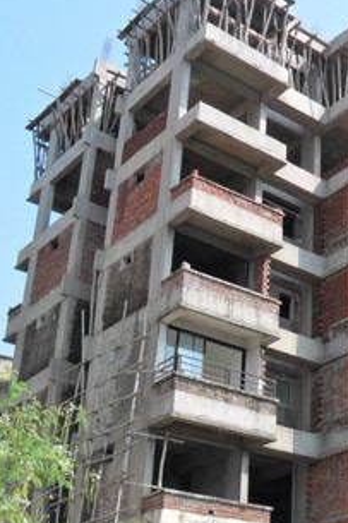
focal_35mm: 59
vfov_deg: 33.7
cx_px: 435
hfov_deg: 21.1
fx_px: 856
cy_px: 345
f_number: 3.5
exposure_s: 1/750
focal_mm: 4.9
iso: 100
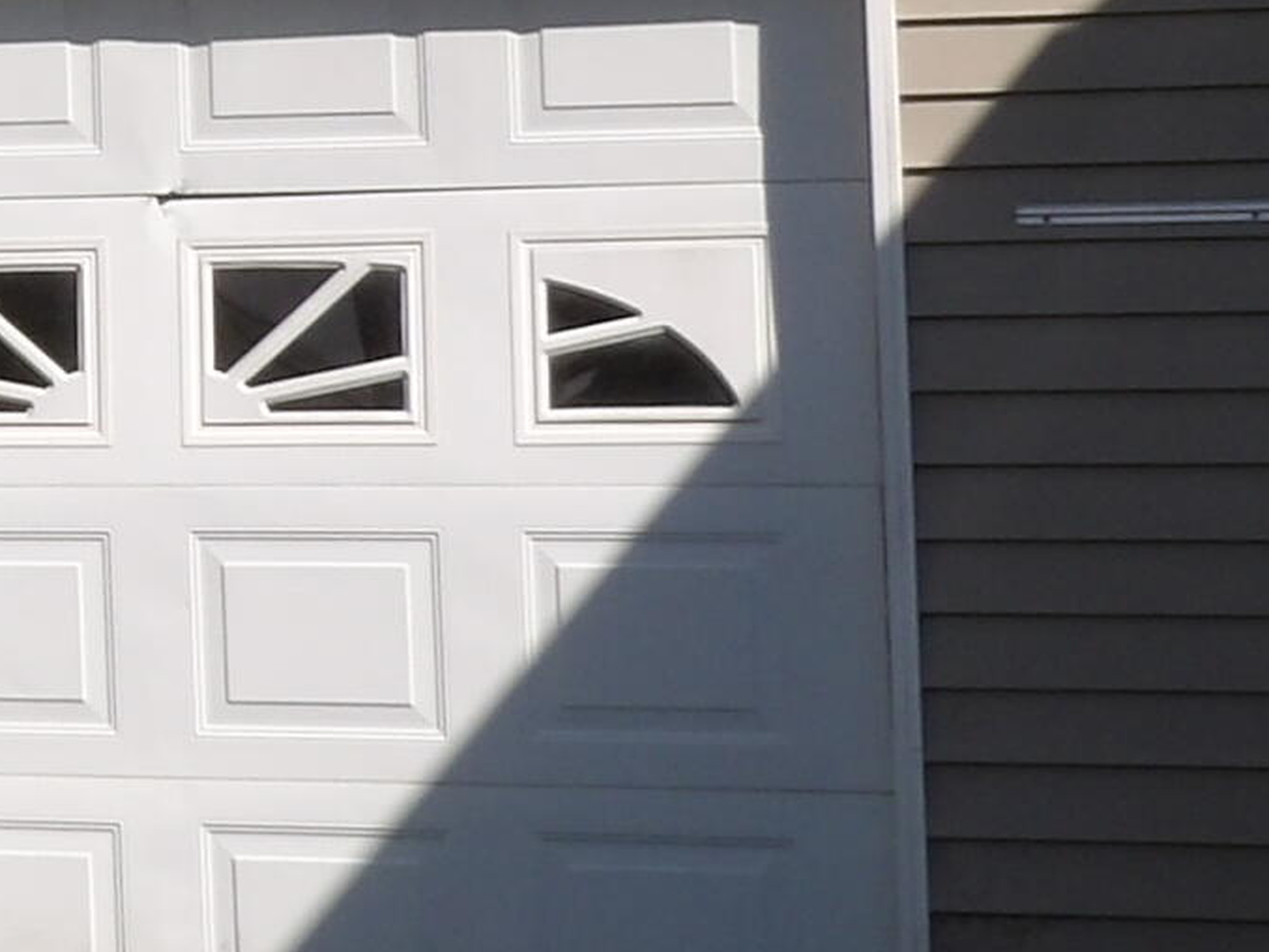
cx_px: -618
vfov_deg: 10.0
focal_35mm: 146
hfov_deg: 12.8
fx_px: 5354
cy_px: -174
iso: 100
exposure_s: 1/308
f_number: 7.1
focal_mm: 5.9
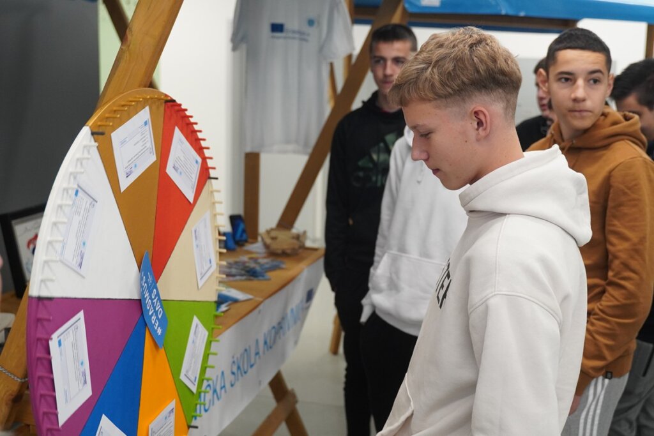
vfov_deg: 31.9
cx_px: 327
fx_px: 763
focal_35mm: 42
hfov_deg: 46.4
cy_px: 218
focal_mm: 28
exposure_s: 1/125
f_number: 2.8
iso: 1250
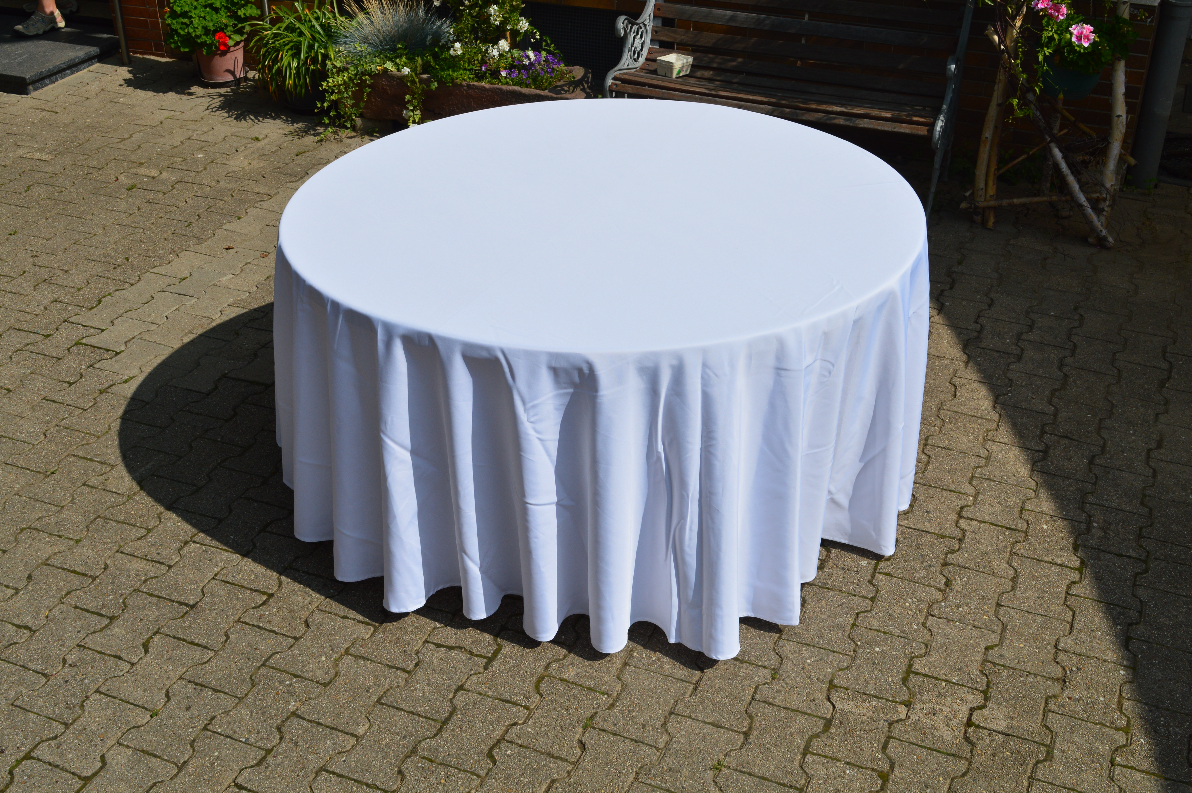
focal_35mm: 40
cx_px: 596
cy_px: 396
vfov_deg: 33.0
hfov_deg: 48.0
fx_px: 1340
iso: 180
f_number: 11
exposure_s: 1/500
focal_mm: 27
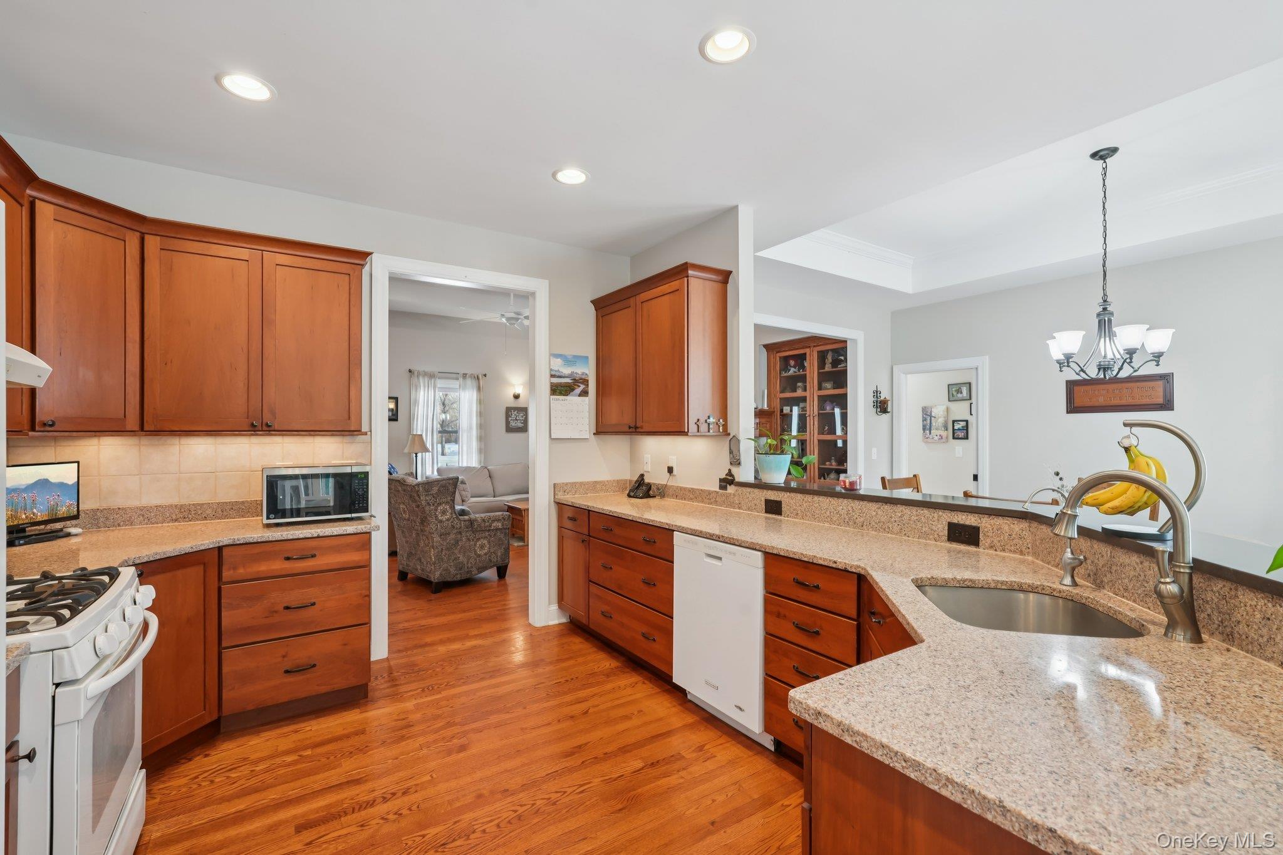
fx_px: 570
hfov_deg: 96.7
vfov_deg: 73.7
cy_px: 428
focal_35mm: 16
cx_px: 642
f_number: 8
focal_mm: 16
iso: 400
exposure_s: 1/8
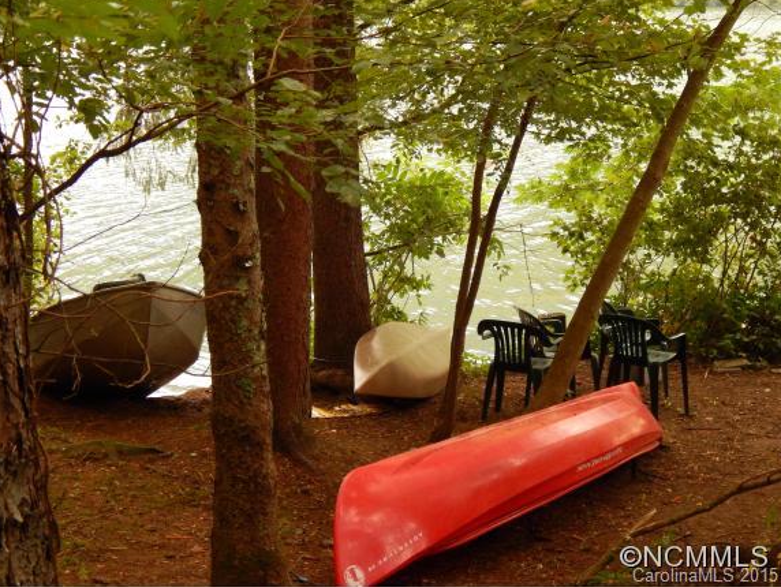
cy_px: 291
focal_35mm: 70
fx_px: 1581
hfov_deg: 27.8
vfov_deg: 21.0
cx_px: 393
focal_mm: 12.3
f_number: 4.1
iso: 400
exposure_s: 1/125
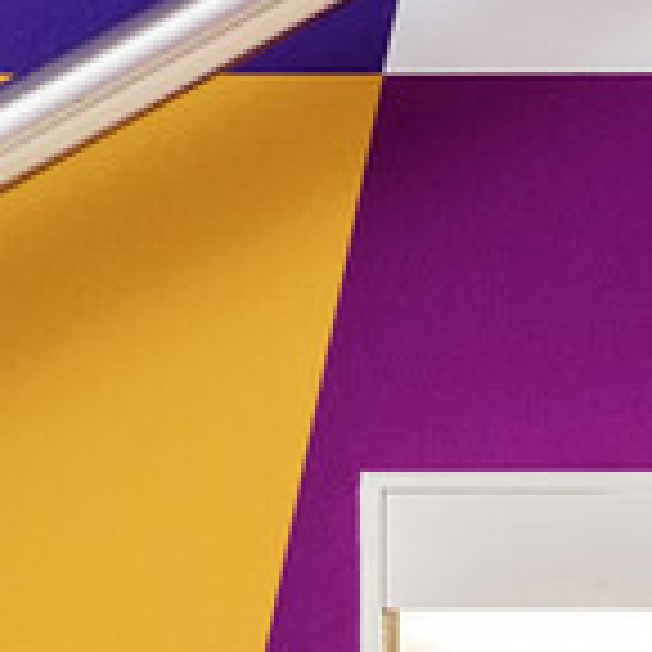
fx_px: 3005
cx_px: 364
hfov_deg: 12.4
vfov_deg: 12.3
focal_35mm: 141
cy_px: 151
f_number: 6.3
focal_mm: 32
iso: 3200
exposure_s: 1/125
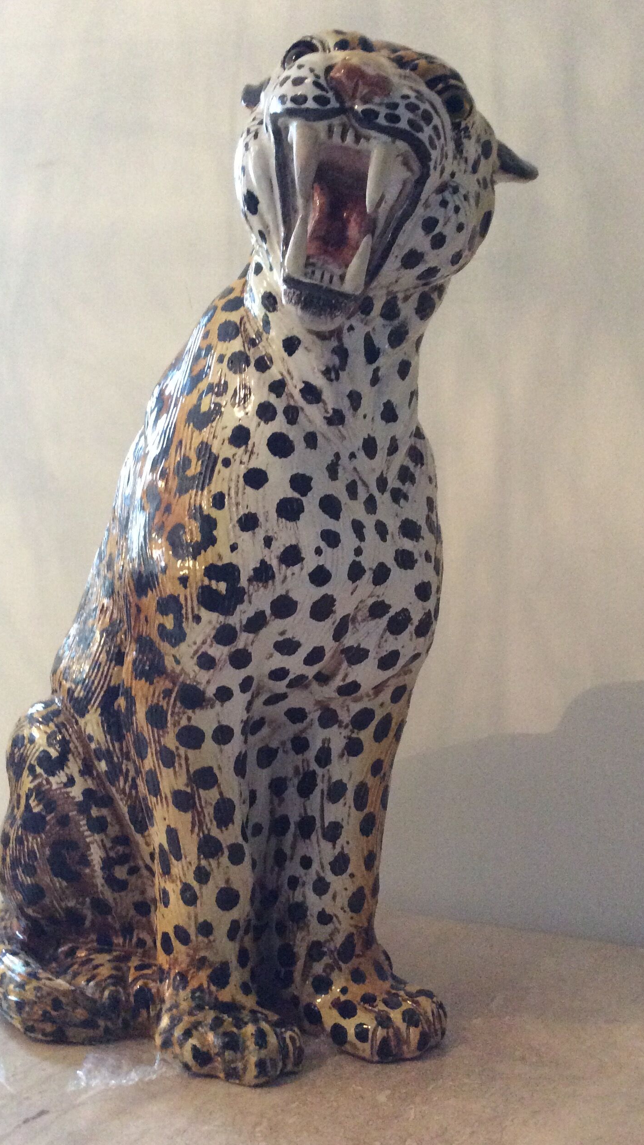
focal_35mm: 36
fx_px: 1093
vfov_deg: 55.3
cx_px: 323
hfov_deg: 32.8
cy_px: 569
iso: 320
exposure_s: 1/25
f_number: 2.4
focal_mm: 3.3
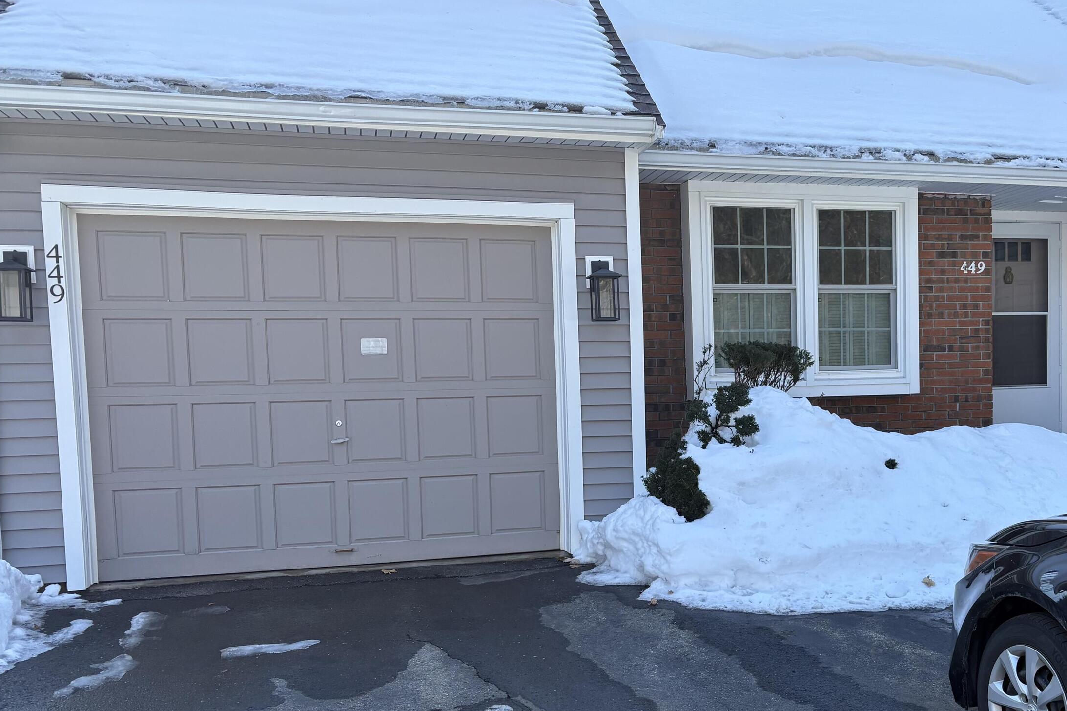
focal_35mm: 38
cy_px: 452
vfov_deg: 34.8
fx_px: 1126
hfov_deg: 49.5
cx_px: 739
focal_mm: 5.96
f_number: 1.6
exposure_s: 1/861
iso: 50
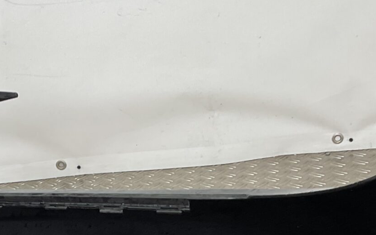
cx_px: 71
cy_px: 310
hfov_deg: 21.6
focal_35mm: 95
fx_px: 974
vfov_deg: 13.3
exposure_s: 1/120
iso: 25
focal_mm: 3
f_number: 1.8
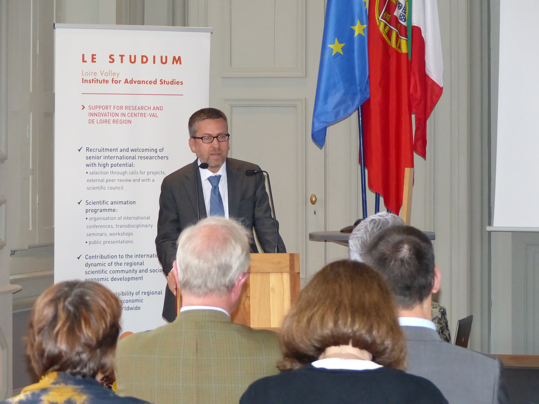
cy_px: 202
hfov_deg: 14.1
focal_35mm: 140
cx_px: 270
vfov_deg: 10.6
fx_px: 2180
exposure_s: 1/60
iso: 640
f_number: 2.8
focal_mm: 25.2
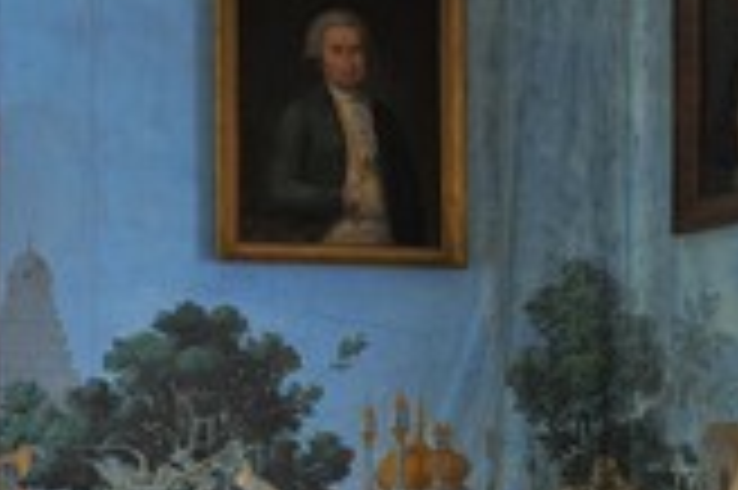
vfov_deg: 16.2
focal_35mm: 82
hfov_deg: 24.0
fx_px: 1679
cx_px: 45
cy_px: 512
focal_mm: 32
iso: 800
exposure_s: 1/15
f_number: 5.6
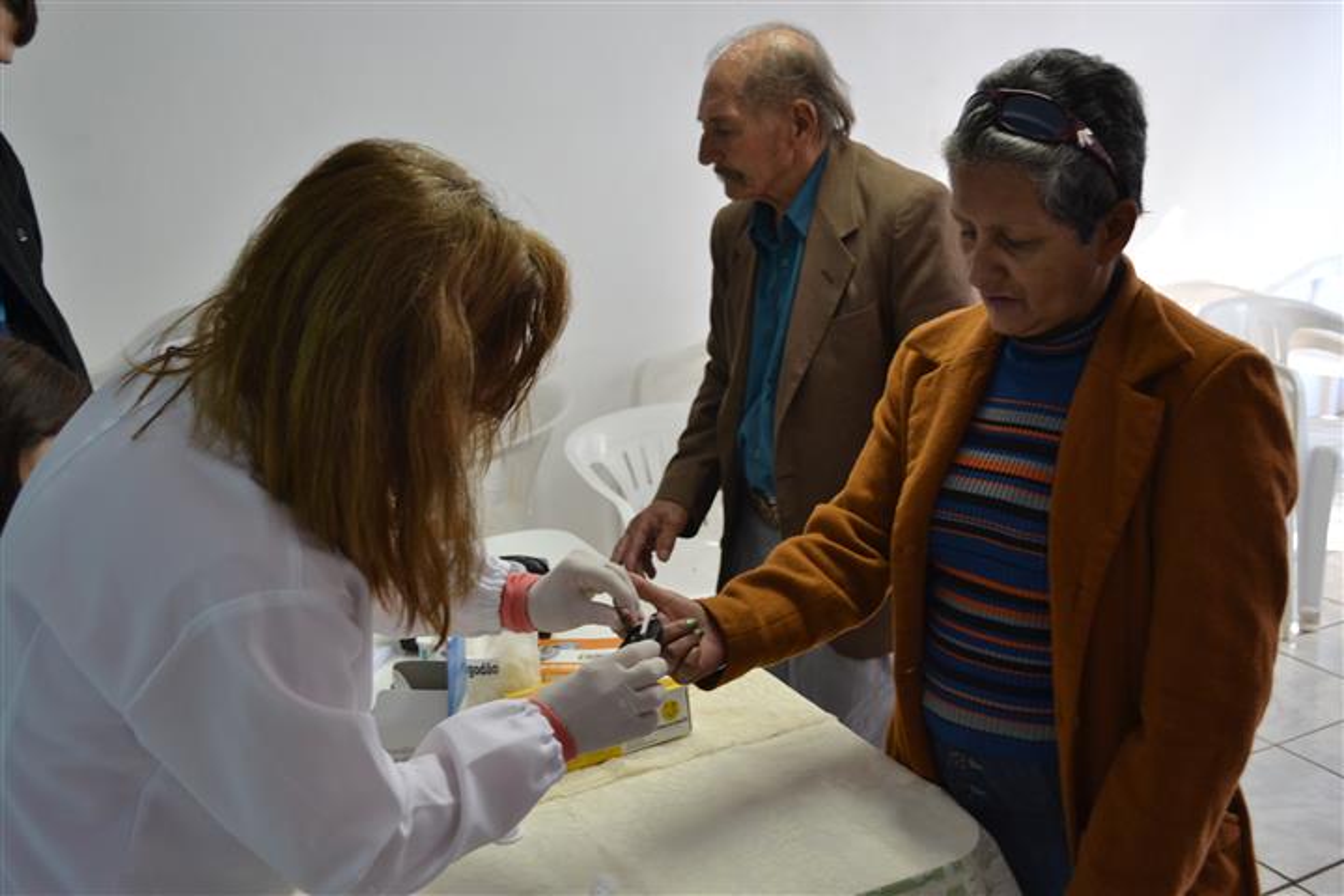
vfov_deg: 36.9
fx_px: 1344
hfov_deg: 53.1
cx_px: 672
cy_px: 448
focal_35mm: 36
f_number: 4
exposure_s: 1/40
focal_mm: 24
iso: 400
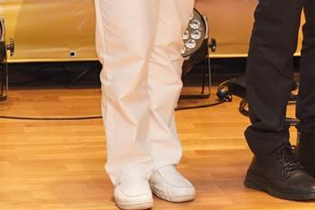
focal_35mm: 327
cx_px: 460
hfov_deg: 6.2
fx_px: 2862
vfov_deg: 4.2
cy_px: -201
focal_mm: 60
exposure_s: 1/160
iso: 1250
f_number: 5.6
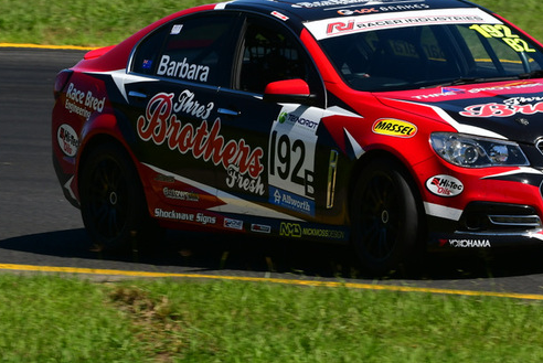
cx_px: 407
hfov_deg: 3.5
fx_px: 8831
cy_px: 111
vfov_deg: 2.4
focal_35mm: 585
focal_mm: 240
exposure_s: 1/640
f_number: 11
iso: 320
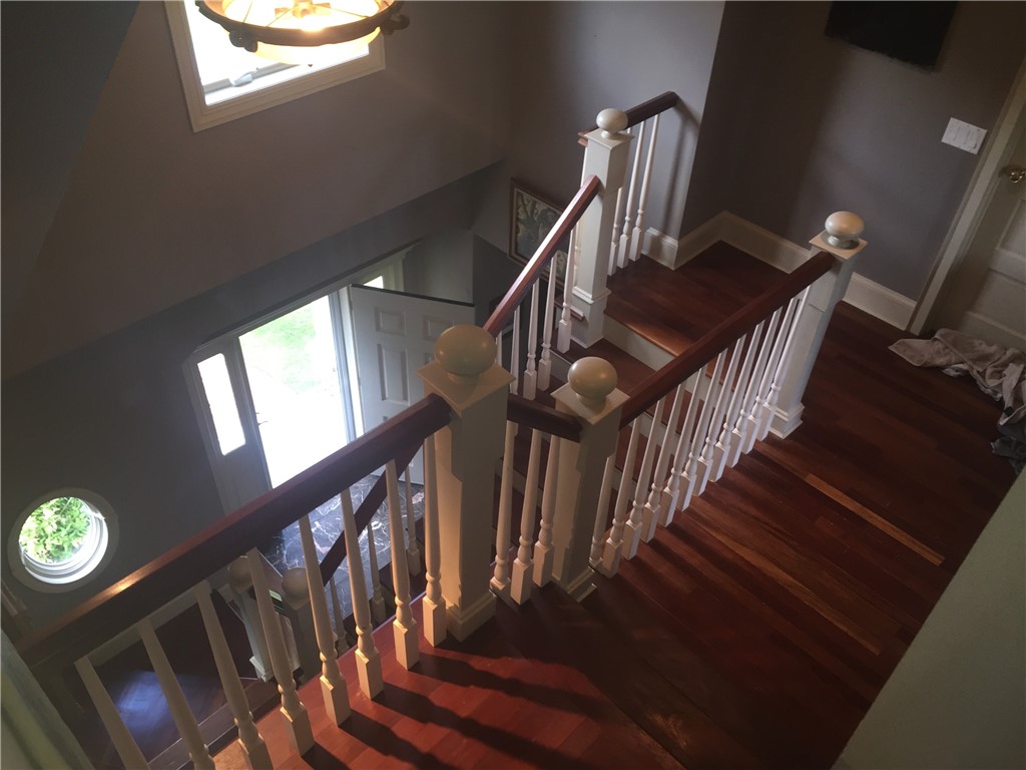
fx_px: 860
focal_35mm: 29
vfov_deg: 48.2
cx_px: 513
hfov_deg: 61.7
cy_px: 385
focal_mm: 4.15
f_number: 2.2
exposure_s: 1/30
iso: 80
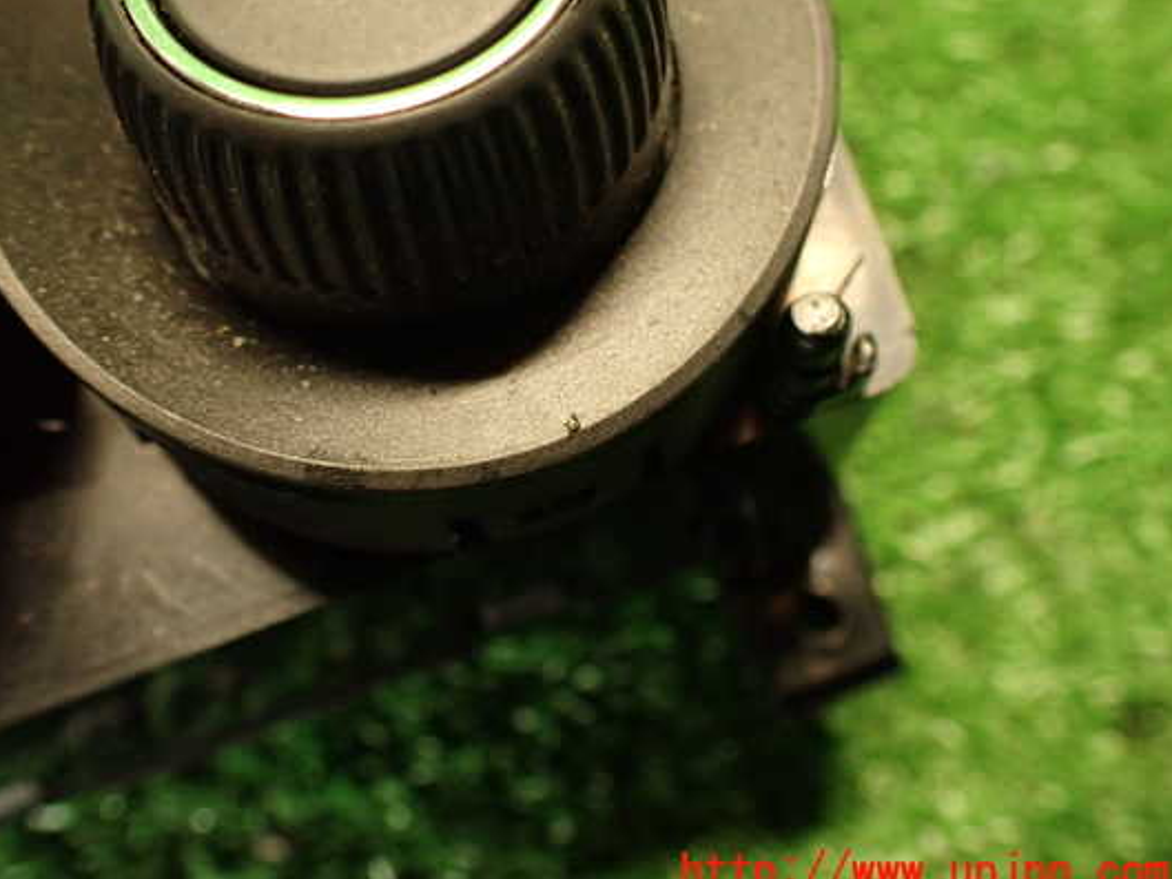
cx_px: 516
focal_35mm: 34
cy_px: 403
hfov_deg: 53.8
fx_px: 1151
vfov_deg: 41.8
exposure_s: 1/30
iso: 640
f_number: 2.3
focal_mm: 5.4
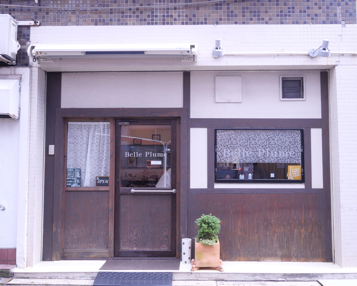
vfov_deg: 43.4
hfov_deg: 52.8
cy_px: 144
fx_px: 359
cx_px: 193
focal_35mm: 34
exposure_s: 1/60
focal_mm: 16
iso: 200
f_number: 4.5
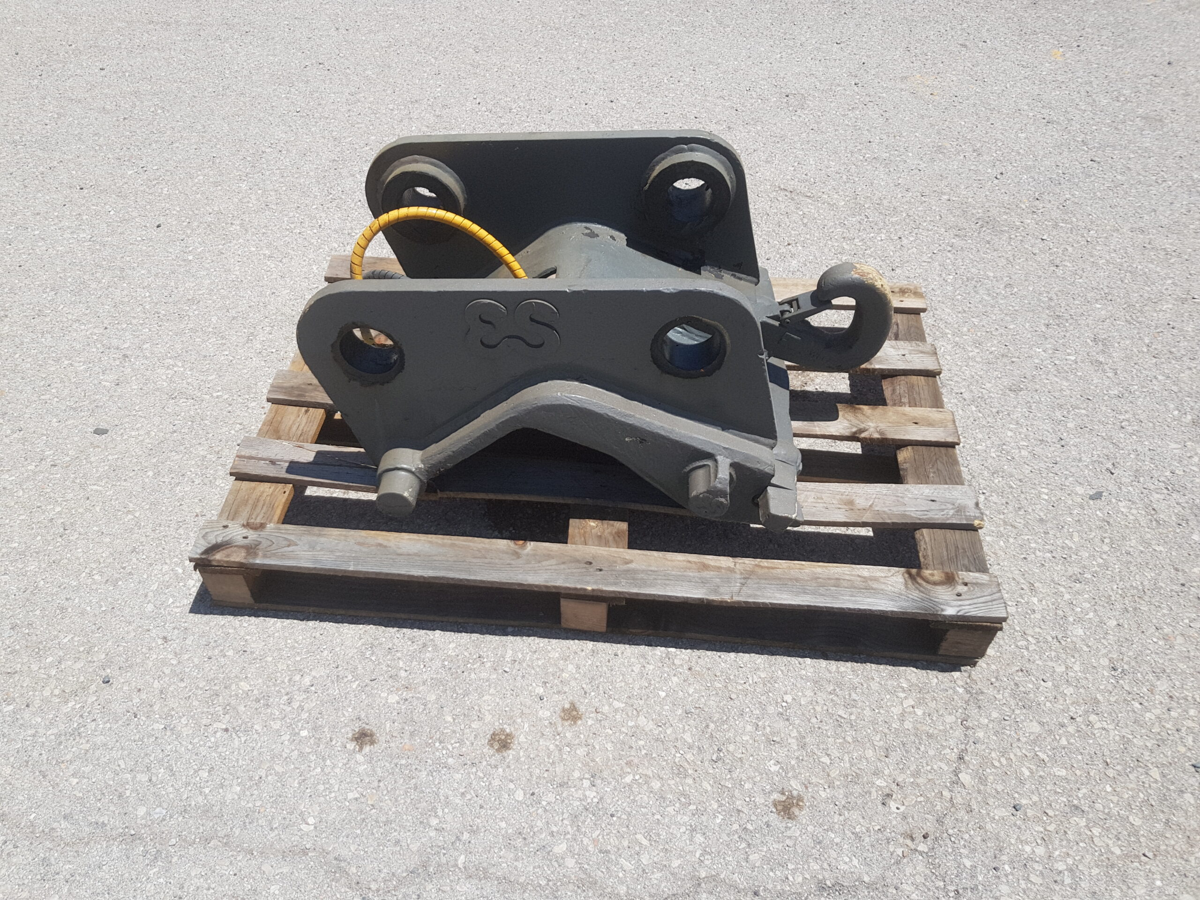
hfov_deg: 67.3
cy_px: 450
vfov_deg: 53.1
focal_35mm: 26
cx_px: 600
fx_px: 901
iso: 40
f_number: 1.7
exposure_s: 1/2528
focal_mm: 4.2
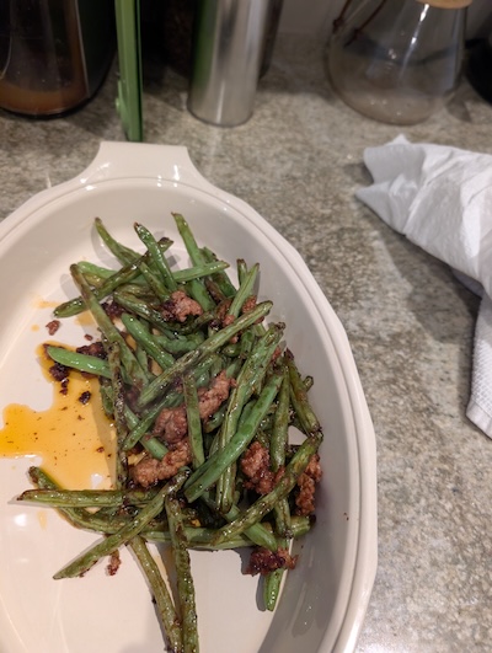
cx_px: 246
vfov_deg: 71.5
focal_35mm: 24
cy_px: 326
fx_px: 454
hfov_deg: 57.0
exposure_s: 1/120
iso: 632
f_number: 1.68
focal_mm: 6.9
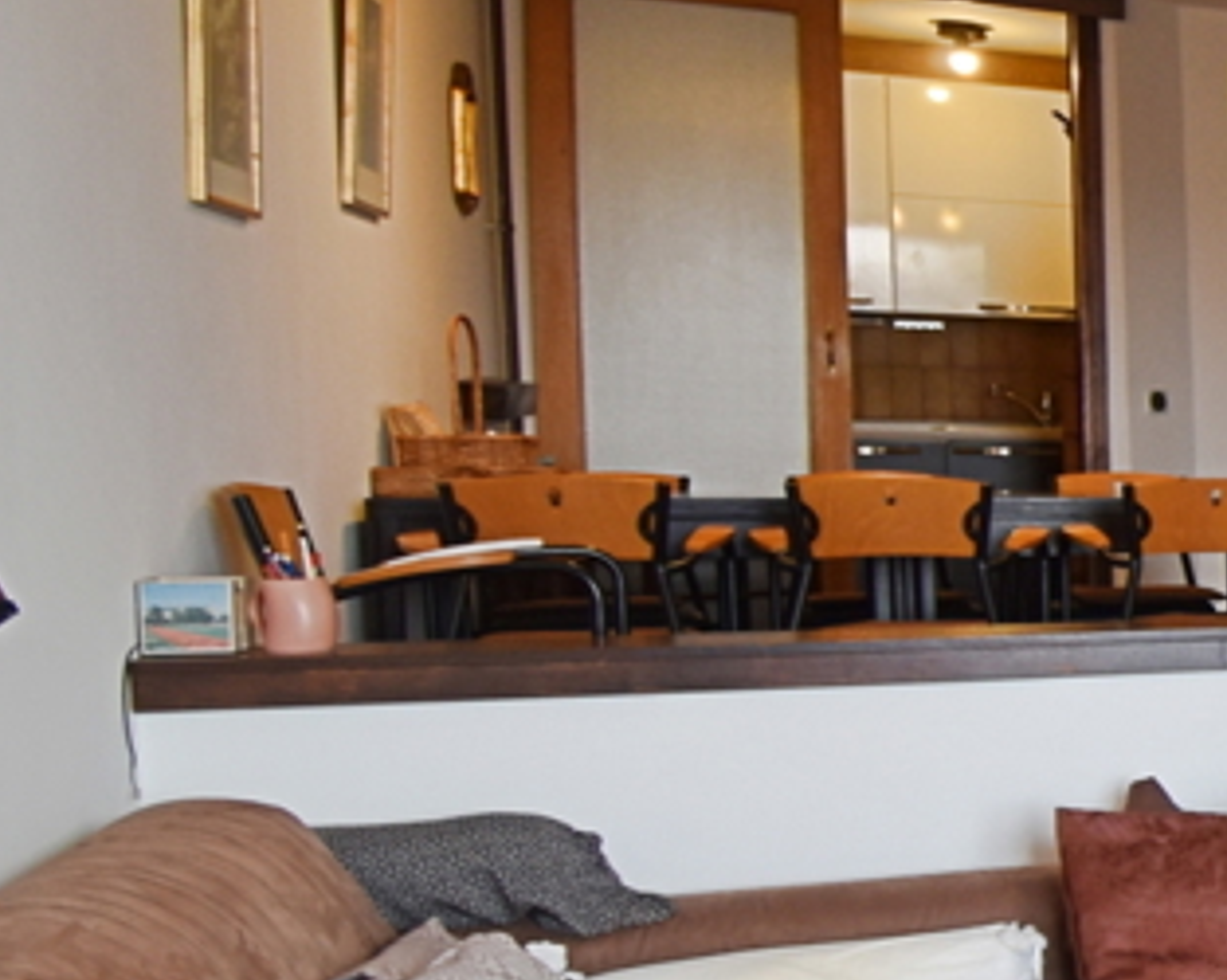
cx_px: 2293
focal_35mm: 54
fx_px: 1960
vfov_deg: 27.9
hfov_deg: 20.9
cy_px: 643
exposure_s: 1/30
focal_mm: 10
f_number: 4.5
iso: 250
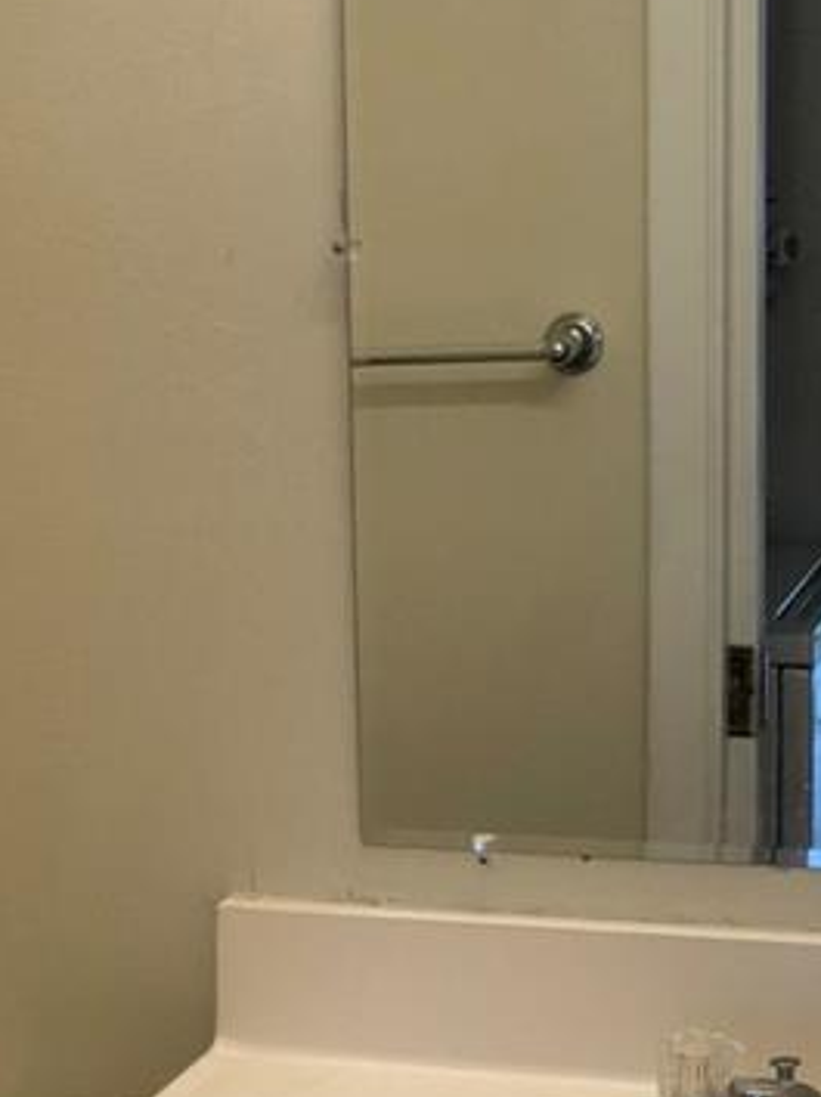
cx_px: 195
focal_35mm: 95
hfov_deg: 15.5
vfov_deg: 20.5
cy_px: 818
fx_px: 3008
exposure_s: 1/40
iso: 20
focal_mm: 4
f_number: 1.8
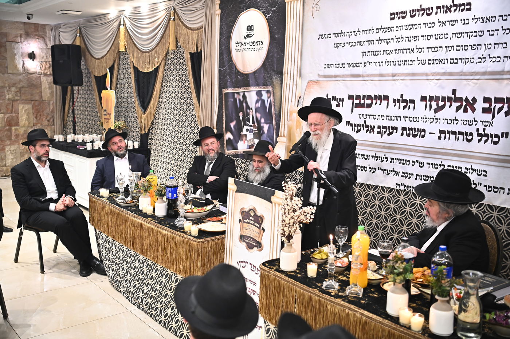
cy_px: 170
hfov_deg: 48.5
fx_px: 566
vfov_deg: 33.4
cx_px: 255
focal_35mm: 40
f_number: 2.8
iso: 2500
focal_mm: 40
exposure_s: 1/125
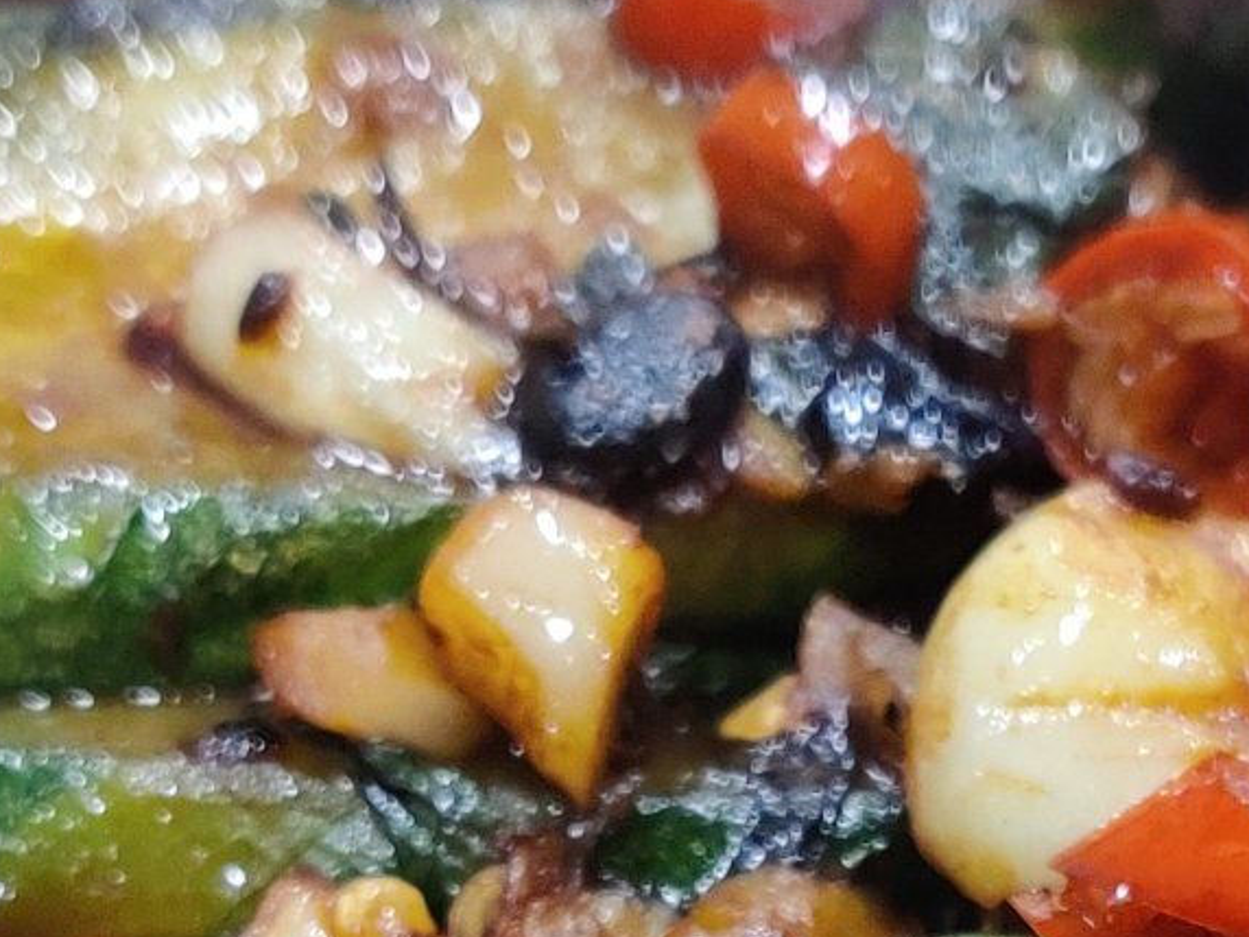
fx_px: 4655
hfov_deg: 15.1
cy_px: 1369
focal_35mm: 129
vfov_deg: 11.1
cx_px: 1211
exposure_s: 1/50
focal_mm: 4.75
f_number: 1.65
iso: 640
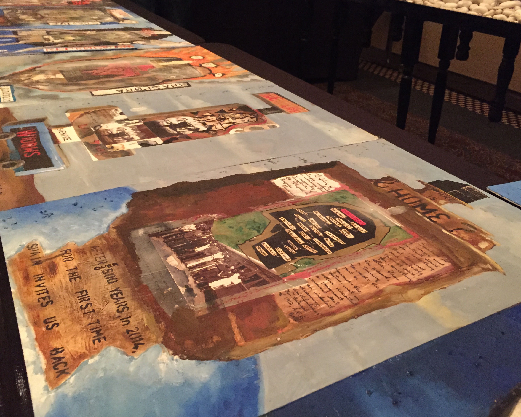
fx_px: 509
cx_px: 277
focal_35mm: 33
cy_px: 194
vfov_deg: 44.5
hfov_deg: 54.2
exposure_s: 1/15
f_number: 2.2
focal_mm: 4.15
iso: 400
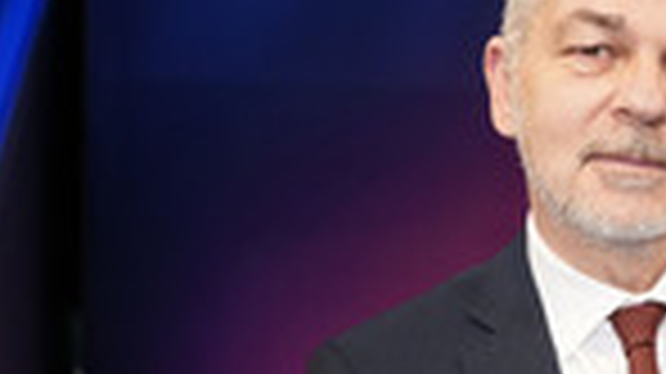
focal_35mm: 134
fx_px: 2365
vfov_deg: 8.9
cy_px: 460
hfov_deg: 15.6
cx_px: 718
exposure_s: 1/125
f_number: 5.6
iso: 2000
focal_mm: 42
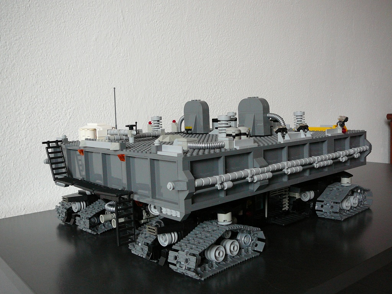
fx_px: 396
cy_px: 147
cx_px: 196
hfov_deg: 52.6
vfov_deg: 40.7
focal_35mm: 35
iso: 200
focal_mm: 5.2
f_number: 2.8
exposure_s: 1/25
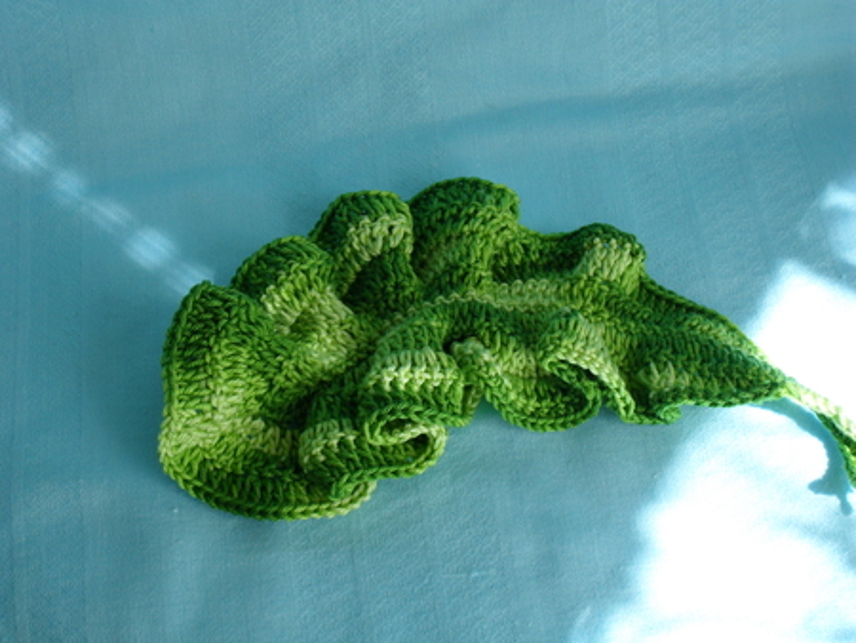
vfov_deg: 22.3
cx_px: 428
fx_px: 1633
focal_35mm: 66
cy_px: 322
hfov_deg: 29.4
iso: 100
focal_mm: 11.7
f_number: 4.6
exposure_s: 1/90
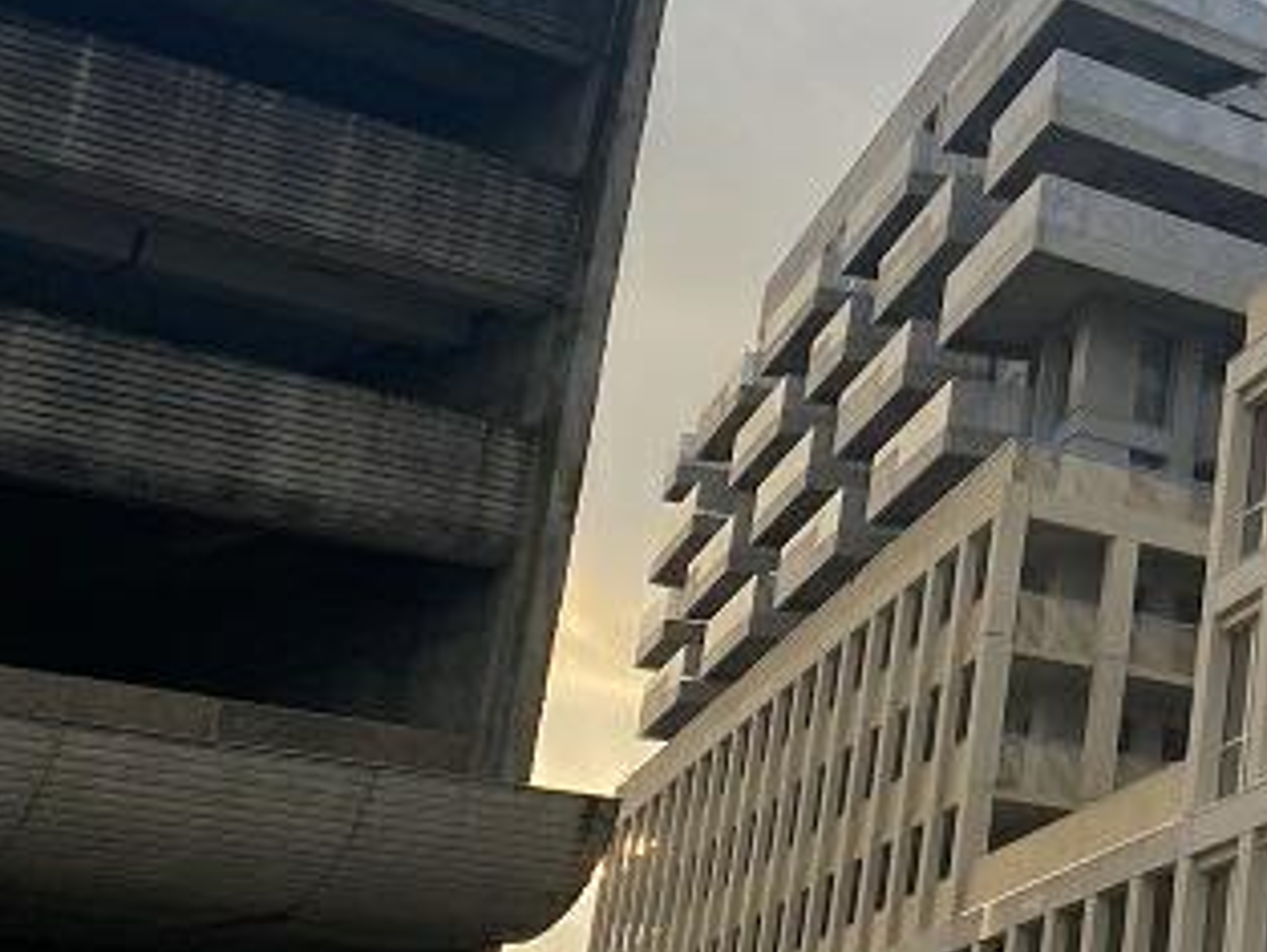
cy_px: 109
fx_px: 3039
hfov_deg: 19.8
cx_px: 1988
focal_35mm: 83
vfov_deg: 17.5
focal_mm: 4.25
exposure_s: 1/176
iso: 32
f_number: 1.8
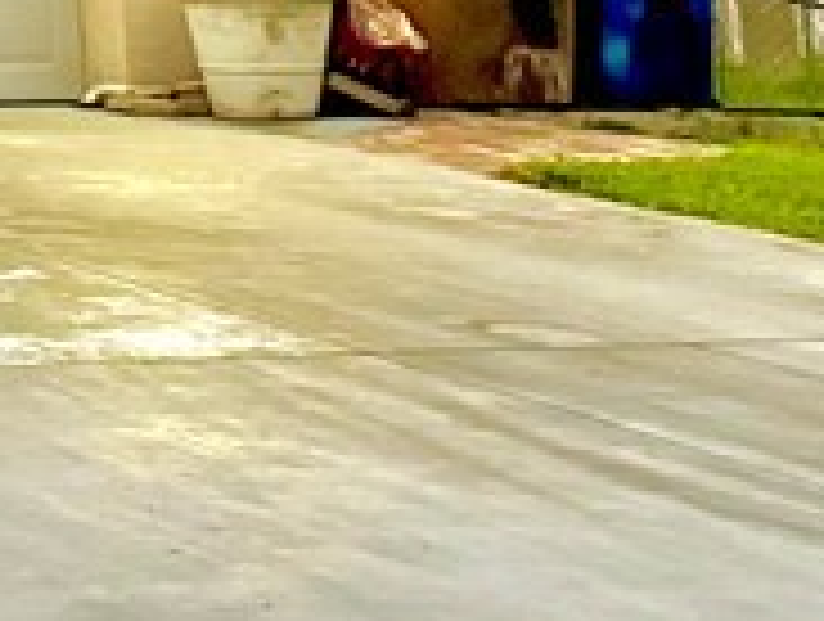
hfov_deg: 11.2
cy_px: -338
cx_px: -1378
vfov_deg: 10.7
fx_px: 3196
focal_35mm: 134
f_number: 1.78
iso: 500
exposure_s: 1/60
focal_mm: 6.76
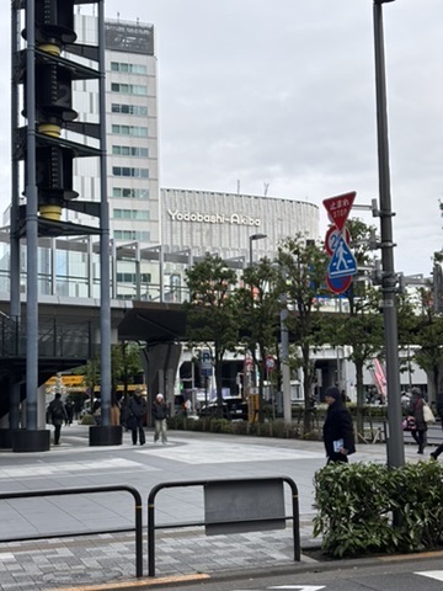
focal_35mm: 52
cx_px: 222
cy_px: 296
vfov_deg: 36.8
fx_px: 887
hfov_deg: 28.0
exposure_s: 1/1115
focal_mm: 5.96
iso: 32
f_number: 1.6
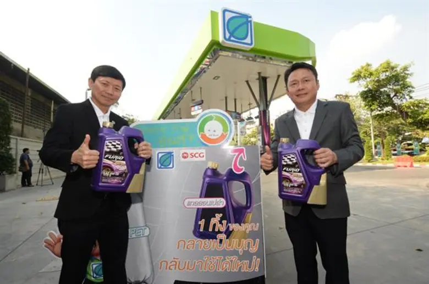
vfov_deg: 67.2
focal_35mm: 18
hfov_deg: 90.1
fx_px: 214
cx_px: 214
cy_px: 142
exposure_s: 1/200
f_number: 8
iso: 250
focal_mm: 18
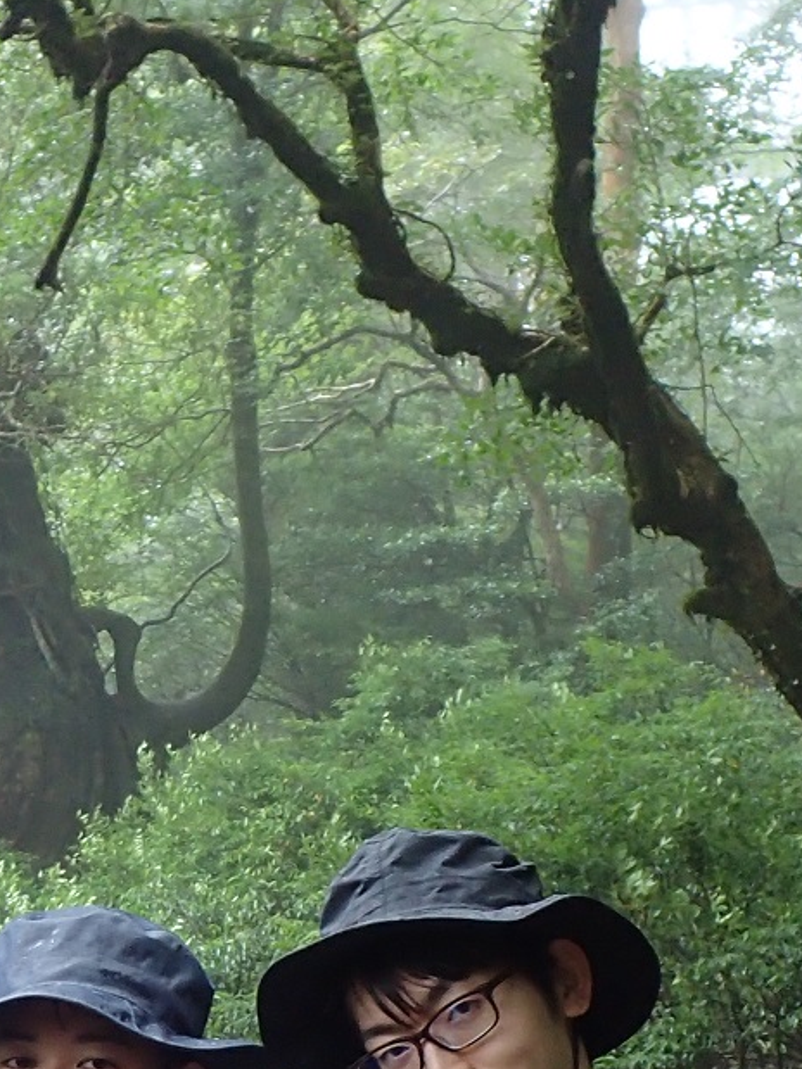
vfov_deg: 20.0
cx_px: -147
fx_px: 2997
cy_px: 893
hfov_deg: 14.8
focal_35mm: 97
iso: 320
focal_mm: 5.5
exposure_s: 1/30
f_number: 3.2
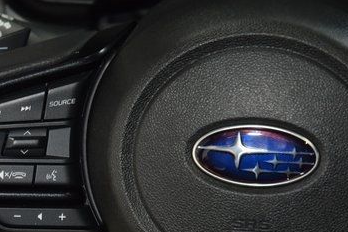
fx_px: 1866
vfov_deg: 7.1
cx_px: 31
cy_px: 148
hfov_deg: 10.6
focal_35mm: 193
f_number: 4.5
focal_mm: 70
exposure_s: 1/40
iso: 1800
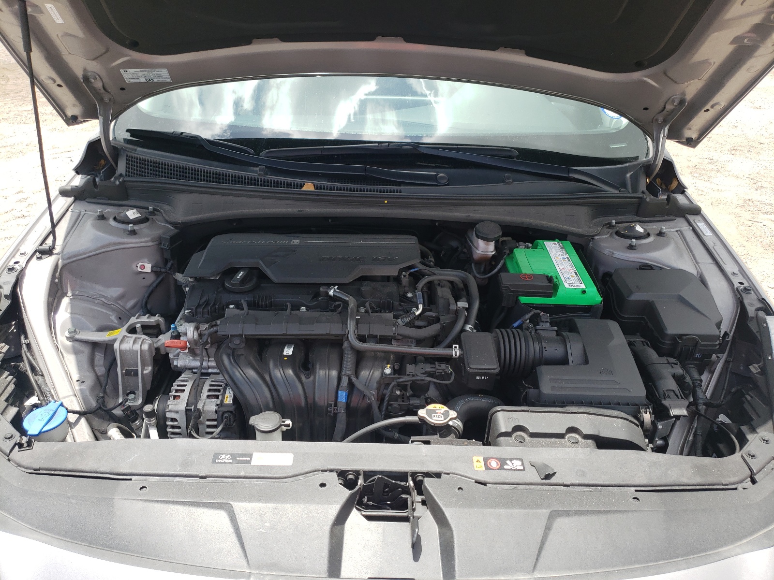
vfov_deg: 53.1
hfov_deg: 67.3
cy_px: 290
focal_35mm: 26
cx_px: 387
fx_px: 581
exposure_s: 1/909
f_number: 1.5
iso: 50
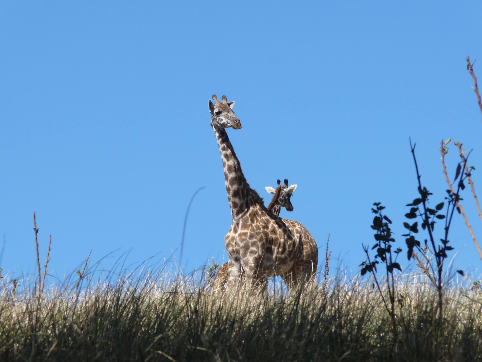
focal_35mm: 286
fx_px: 3982
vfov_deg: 5.2
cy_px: 181
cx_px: 241
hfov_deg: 6.9
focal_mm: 50.8
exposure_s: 1/500
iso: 200
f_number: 7.1
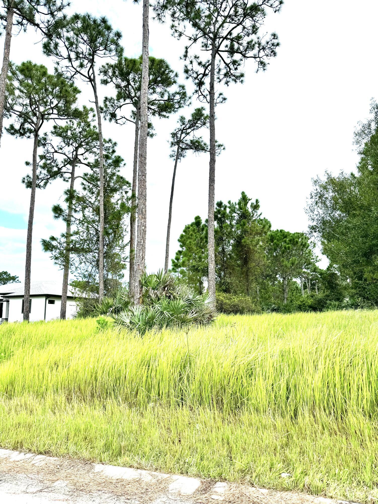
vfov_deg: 71.6
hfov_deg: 56.8
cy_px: 252
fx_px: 349
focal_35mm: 24
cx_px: 189
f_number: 1.78
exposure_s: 1/2959
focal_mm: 6.76
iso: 80
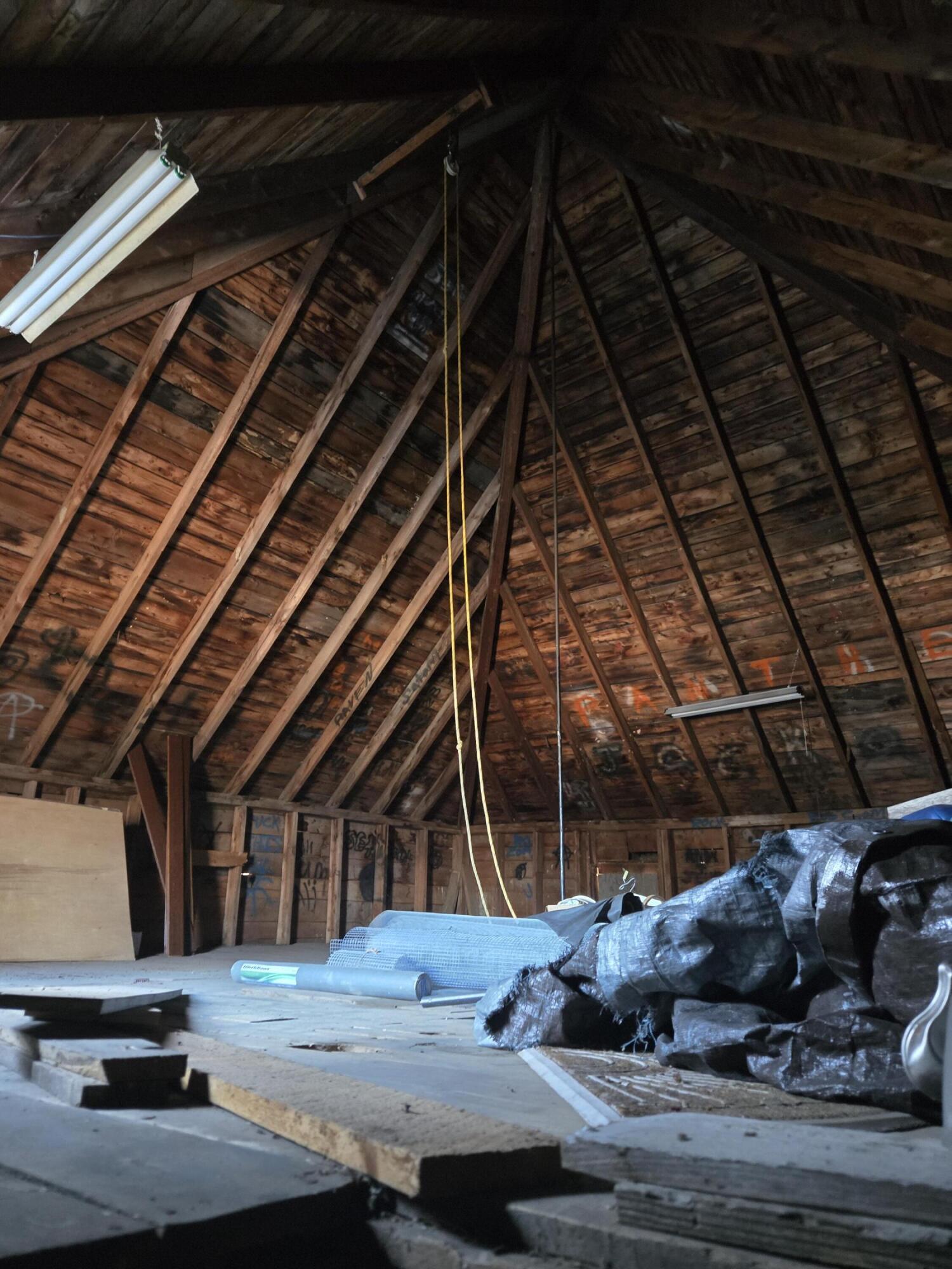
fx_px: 843
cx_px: 476
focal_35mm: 23
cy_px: 634
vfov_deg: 73.9
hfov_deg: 58.9
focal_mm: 5.4
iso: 1600
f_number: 1.8
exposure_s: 1/15
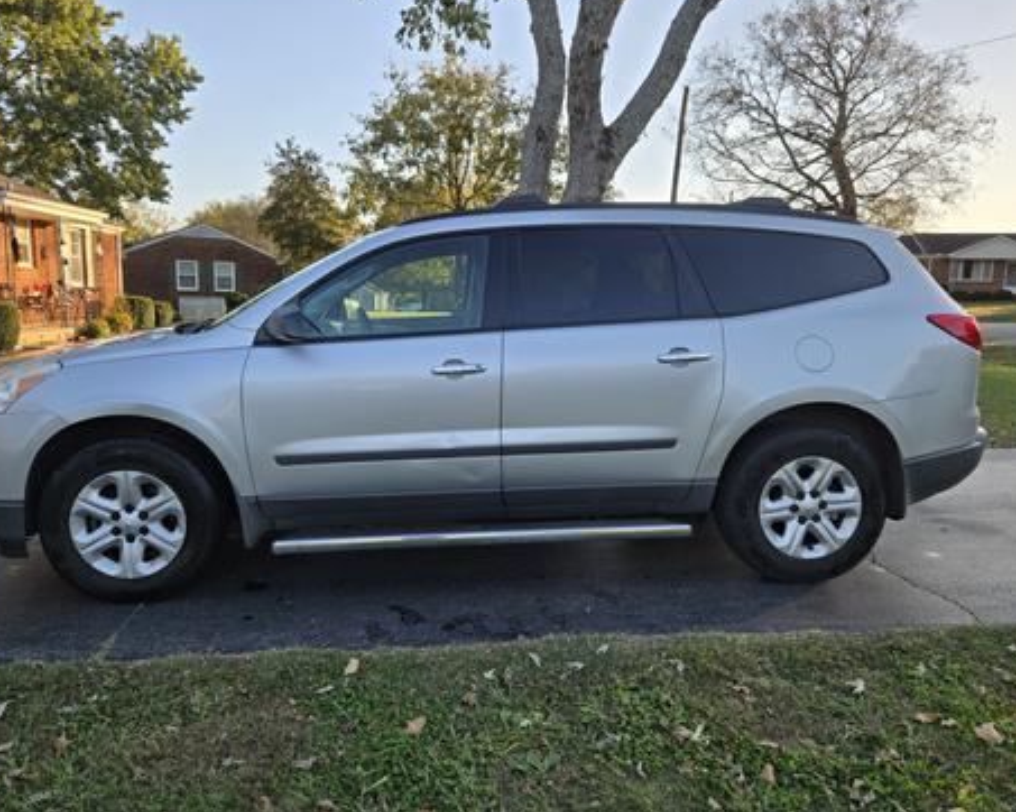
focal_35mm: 25
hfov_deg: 68.0
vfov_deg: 56.7
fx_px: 751
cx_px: 464
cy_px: 393
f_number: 1.8
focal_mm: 5.4
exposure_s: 1/1946
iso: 80
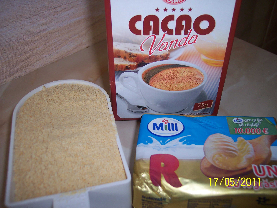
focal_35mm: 39
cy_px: 104
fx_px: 312
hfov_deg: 47.9
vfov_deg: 36.8
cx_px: 138
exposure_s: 1/60
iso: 100
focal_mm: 8
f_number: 2.8
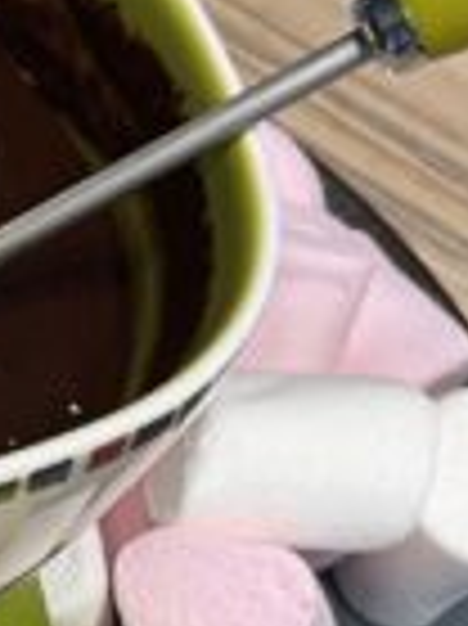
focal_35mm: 131
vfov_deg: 14.8
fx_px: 2365
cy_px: 653
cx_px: -322
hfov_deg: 10.7
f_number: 1.6
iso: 80
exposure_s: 1/50
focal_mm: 5.1
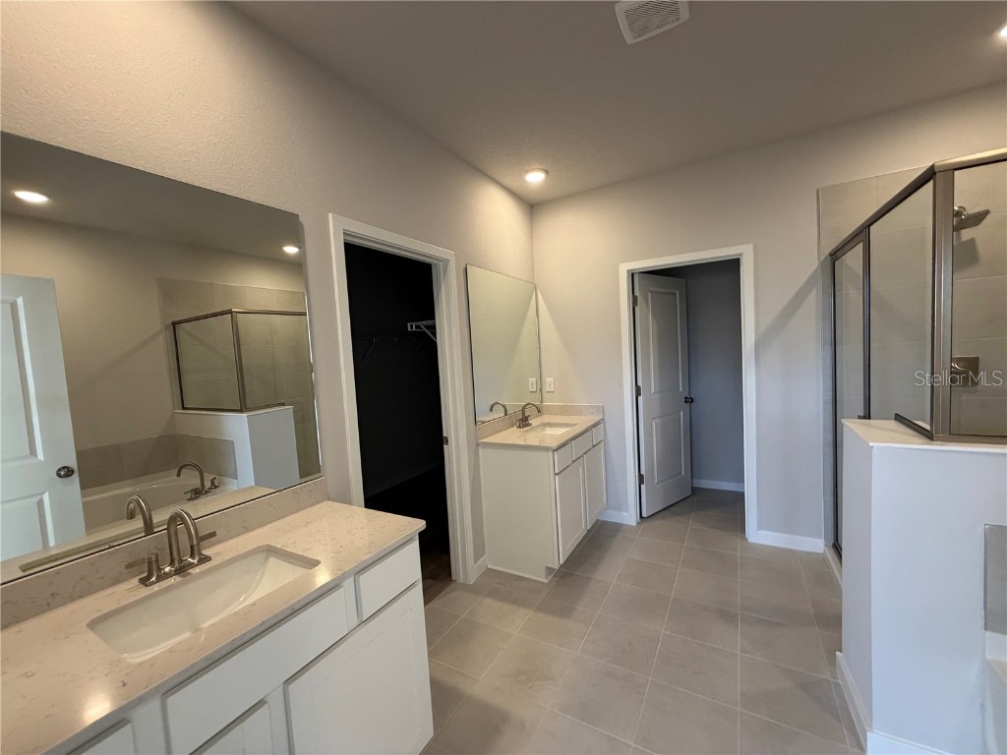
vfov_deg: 85.7
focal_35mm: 14
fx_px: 407
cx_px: 504
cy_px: 378
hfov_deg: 102.1
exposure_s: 1/120
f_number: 2.2
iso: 250
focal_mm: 2.22
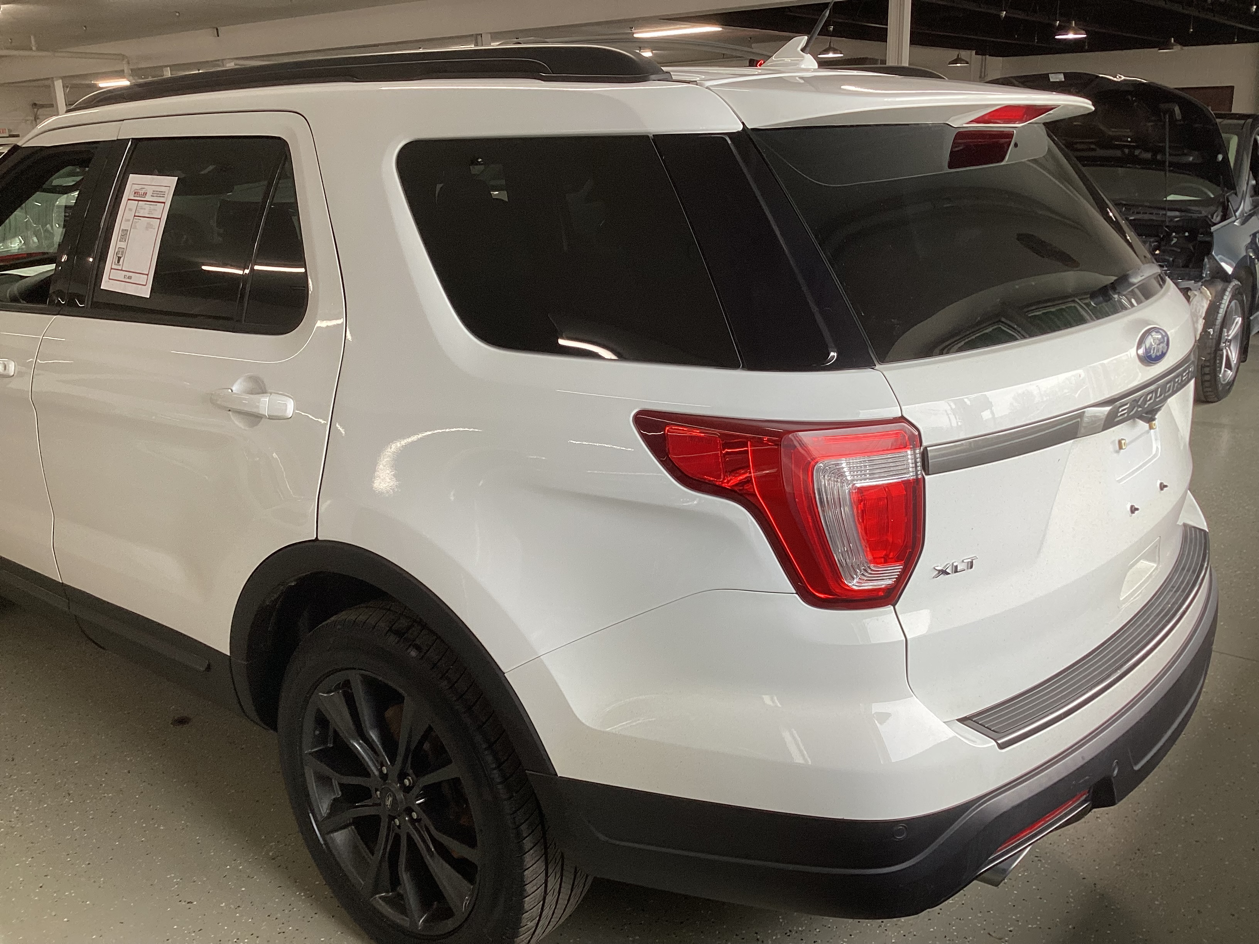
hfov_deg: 58.4
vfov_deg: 45.4
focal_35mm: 31
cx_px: 630
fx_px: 1127
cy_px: 472
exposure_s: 1/100
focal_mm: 3.3
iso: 50
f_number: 2.4
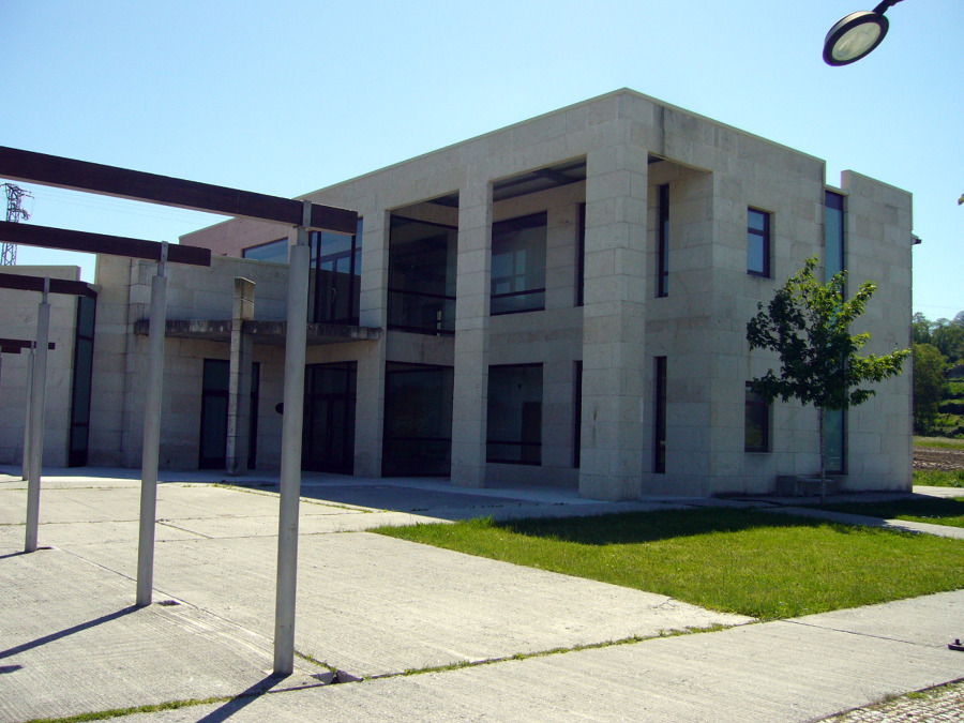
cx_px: 482
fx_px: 975
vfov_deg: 40.7
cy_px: 362
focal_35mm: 35
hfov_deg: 52.6
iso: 100
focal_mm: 5.8
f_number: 5.6
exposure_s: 1/400
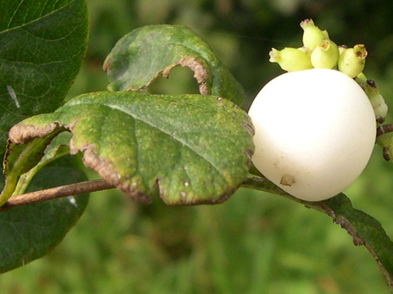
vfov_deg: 12.0
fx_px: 1408
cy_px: 137
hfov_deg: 15.8
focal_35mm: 124
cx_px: 284
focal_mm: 8
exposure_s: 1/96.6
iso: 100
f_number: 7.6
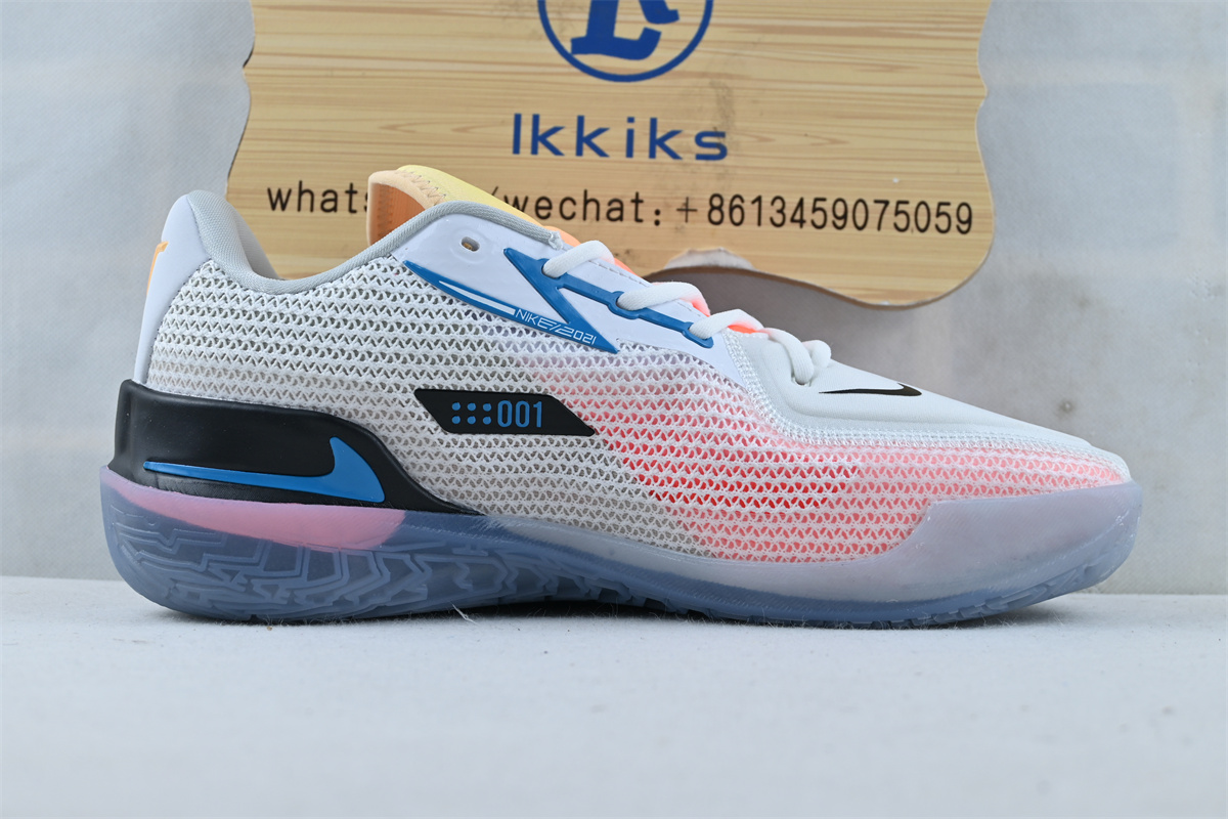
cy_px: 410
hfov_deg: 43.0
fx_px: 1560
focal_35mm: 46
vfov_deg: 29.4
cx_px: 614
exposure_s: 1/60
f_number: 4.8
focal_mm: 30.5
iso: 100
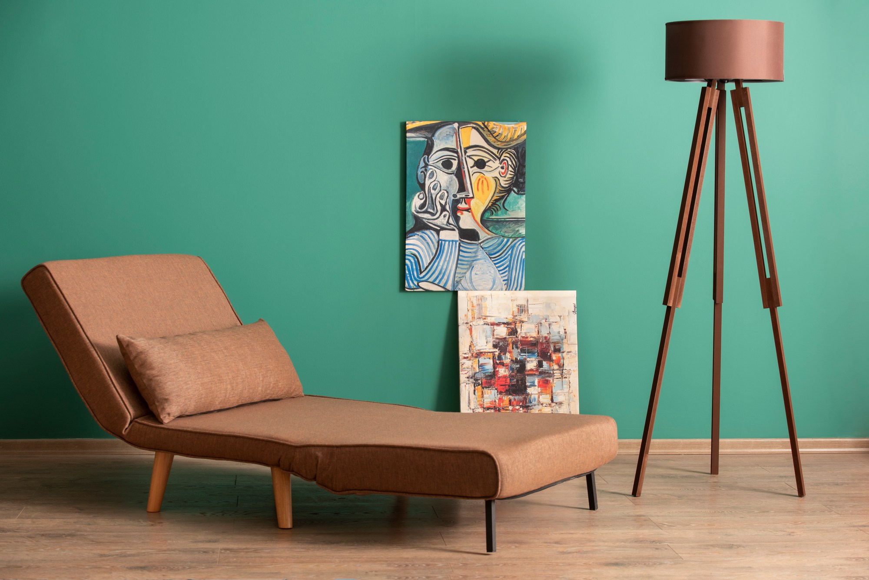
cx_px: 434
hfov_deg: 28.8
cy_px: 290
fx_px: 1690
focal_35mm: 70
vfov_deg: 19.5
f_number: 7.1
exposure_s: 1/160
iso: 160
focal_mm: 70
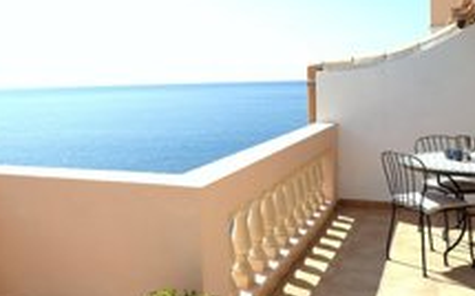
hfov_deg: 59.5
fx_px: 414
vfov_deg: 39.1
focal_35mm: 32
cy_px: 110
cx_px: 210
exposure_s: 1/50
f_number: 11
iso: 50
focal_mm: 23
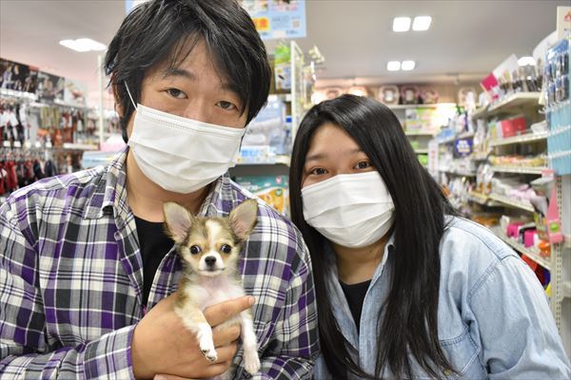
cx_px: 286
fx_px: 523
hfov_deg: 57.2
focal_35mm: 33
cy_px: 190
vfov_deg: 40.0
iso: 1600
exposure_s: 1/100
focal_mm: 22
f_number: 5
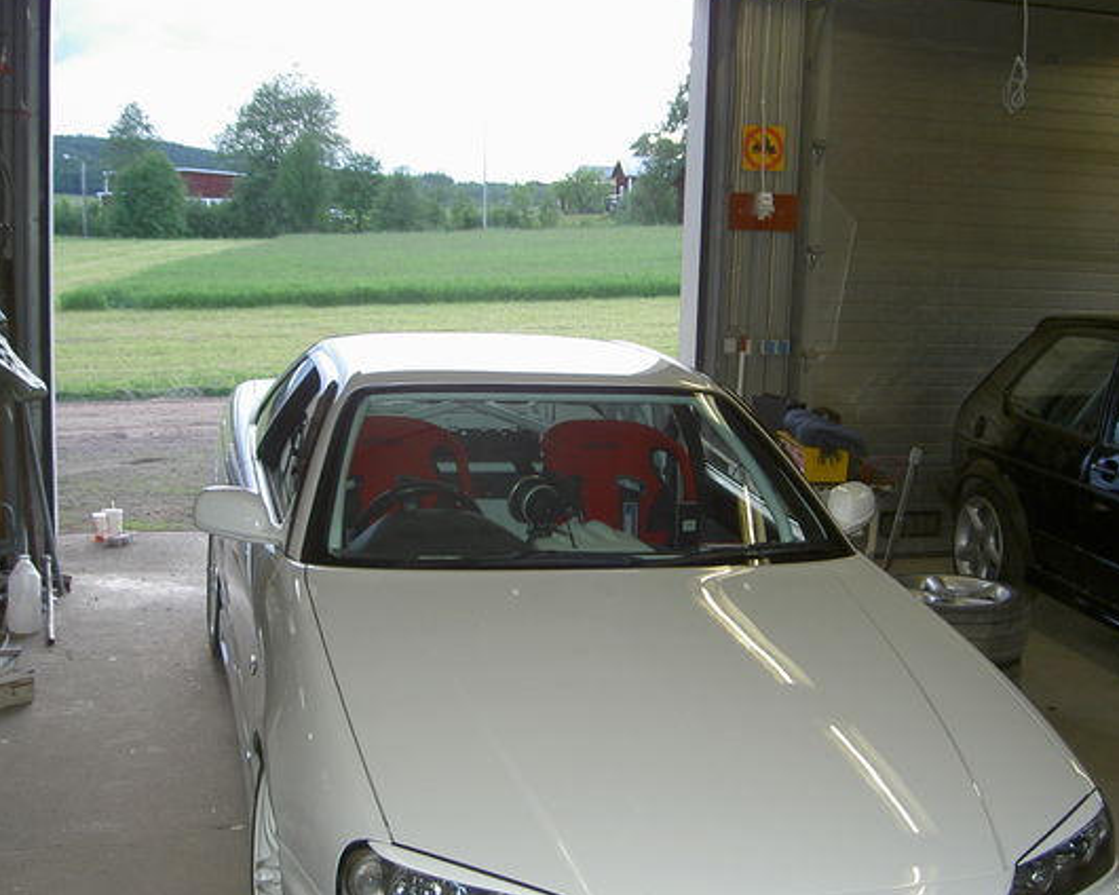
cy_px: 475
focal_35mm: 46
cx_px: 538
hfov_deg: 40.3
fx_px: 1523
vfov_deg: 32.7
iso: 100
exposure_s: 1/125
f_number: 2.8
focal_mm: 8
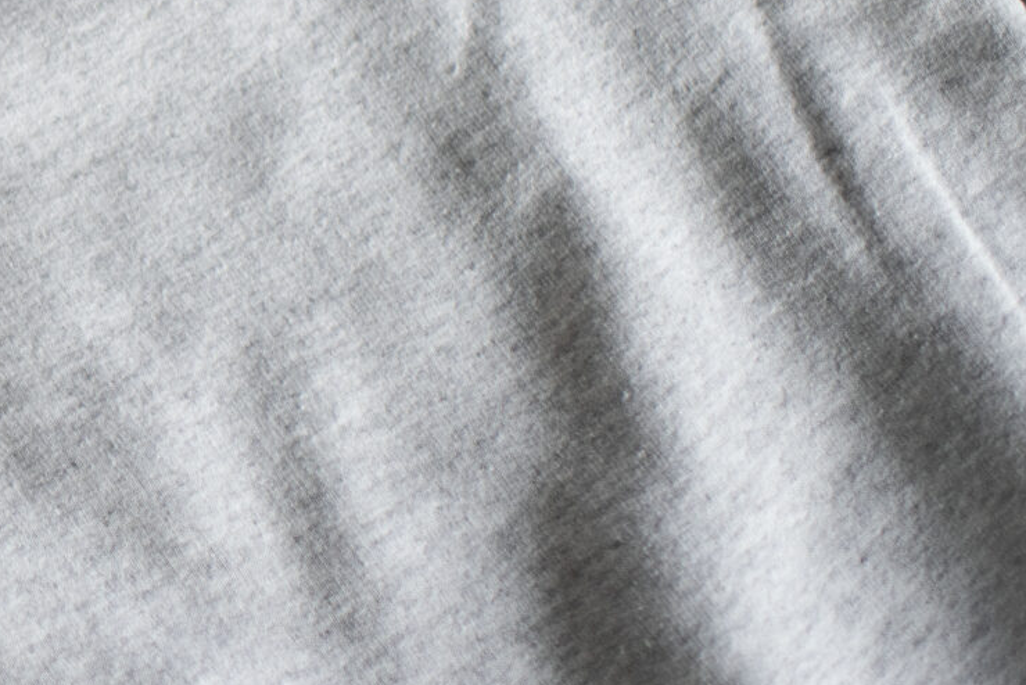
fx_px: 3450
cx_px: -614
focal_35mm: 121
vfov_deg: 11.2
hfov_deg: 15.3
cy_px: -21
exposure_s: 1/800
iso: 400
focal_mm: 35
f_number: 2
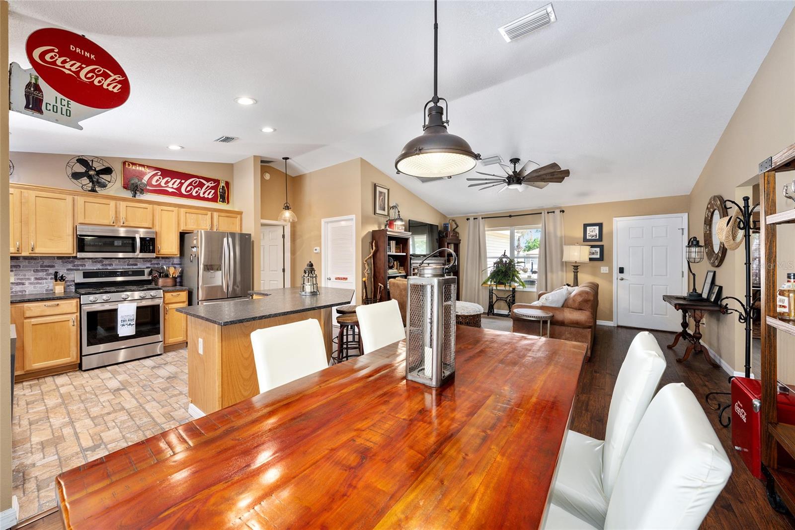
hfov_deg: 108.3
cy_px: 265
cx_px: 398
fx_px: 287
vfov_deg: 85.4
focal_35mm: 13
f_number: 7.1
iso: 200
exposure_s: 1/8
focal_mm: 13
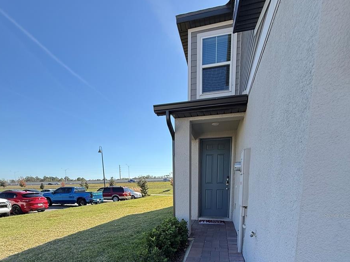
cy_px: 215
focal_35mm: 19
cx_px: 174
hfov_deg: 84.7
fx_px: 192
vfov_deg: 62.0
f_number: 2.2
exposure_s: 1/901
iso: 64
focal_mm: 2.22
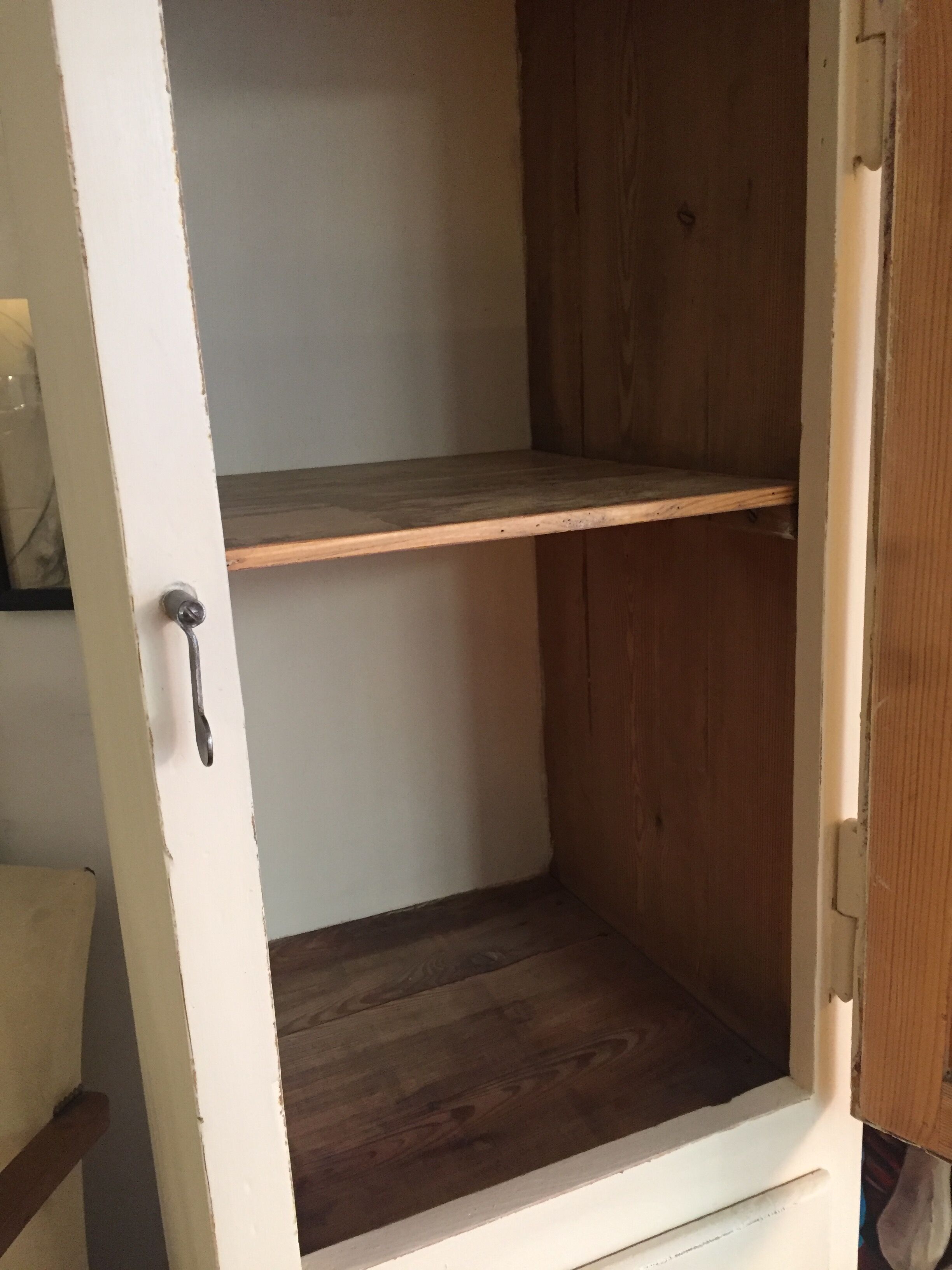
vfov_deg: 61.7
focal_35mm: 29
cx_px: 476
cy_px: 635
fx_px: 1063
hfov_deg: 48.2
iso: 250
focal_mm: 4.15
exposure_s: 1/33
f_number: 2.2
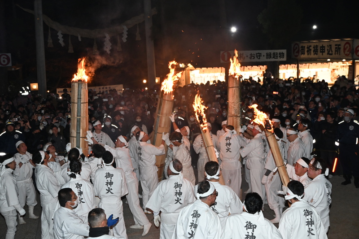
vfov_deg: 30.3
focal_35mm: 44
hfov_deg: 44.3
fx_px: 441
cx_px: 180
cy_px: 120
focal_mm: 29.5
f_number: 4
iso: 1100
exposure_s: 1/60
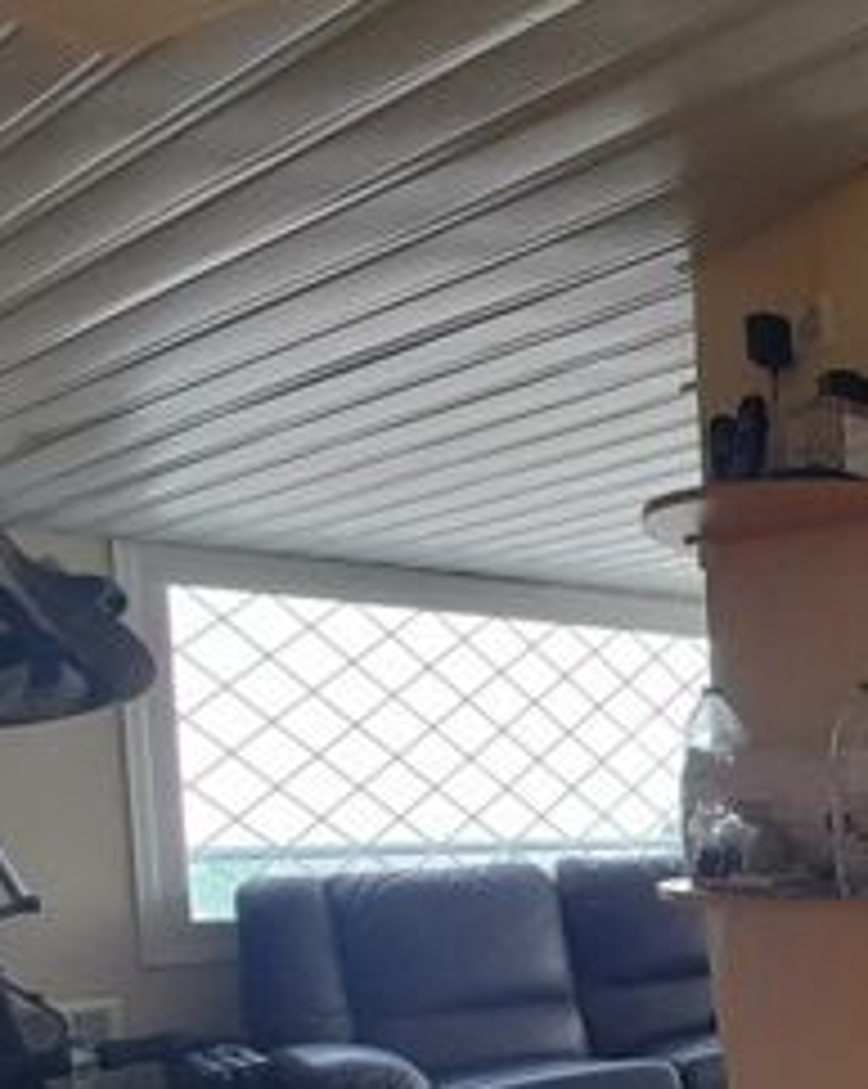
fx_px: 1190
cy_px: 864
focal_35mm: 37
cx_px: 1428
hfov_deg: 25.0
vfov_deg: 46.7
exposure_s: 1/100
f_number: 2.2
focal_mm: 1.42
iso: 50
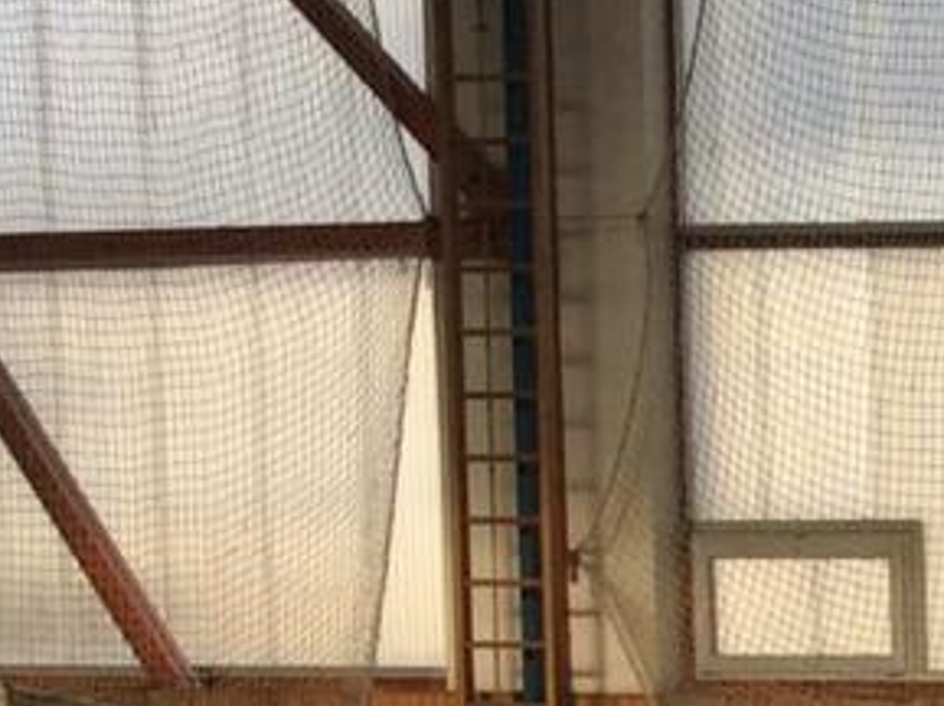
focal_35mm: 148
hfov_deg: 12.3
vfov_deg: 9.4
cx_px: 1679
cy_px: 1352
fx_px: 4031
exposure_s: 1/213
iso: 32
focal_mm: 3.3
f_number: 2.4
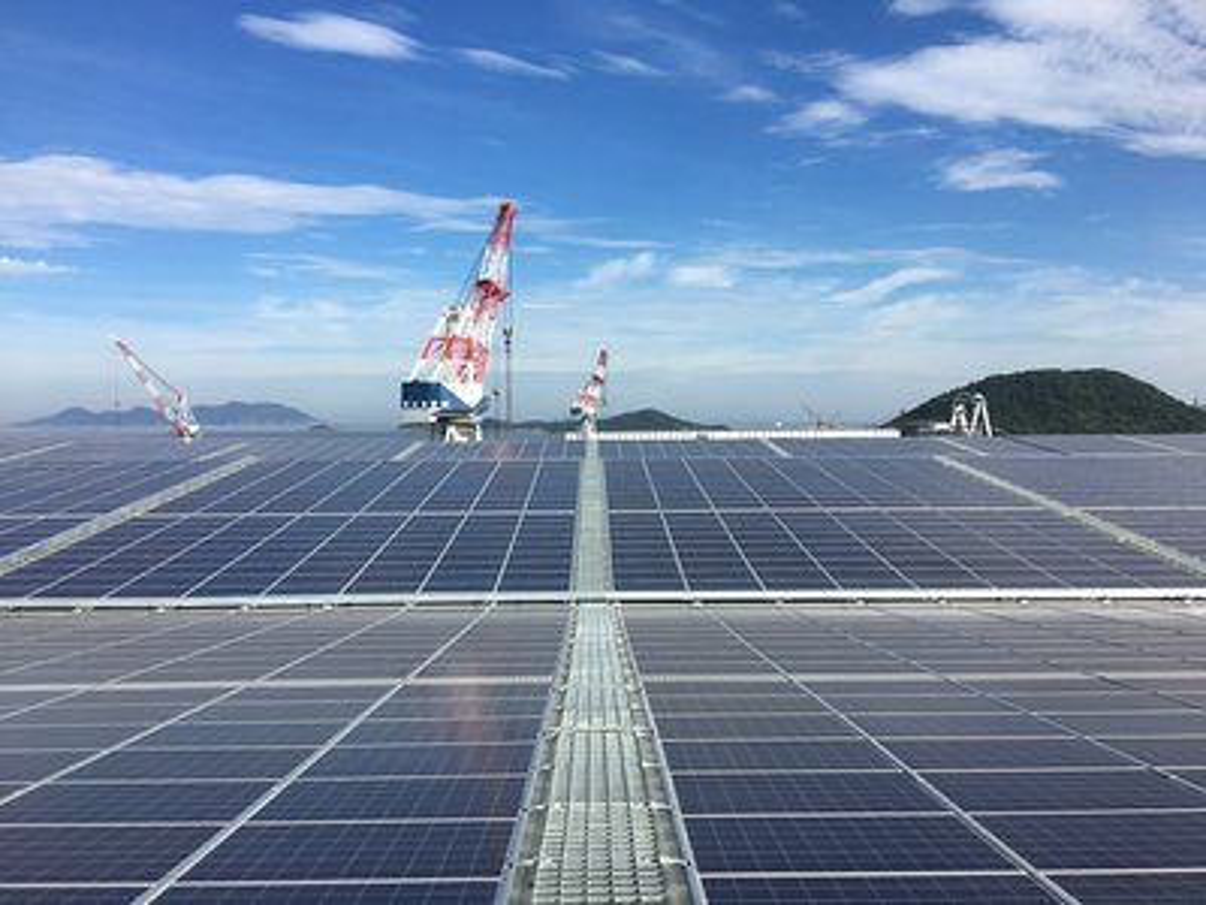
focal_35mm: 29
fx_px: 1010
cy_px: 452
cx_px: 603
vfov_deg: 48.2
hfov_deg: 61.7
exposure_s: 1/2198
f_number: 2.2
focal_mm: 4.15
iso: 25
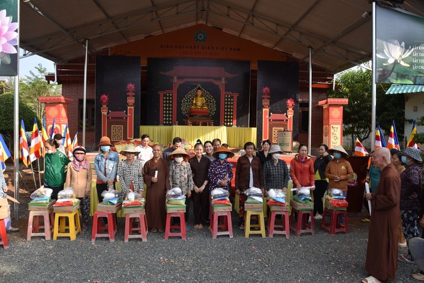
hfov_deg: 73.7
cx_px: 212
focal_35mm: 24
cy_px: 142
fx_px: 283
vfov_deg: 53.2
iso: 400
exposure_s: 1/250
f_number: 8
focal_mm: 24
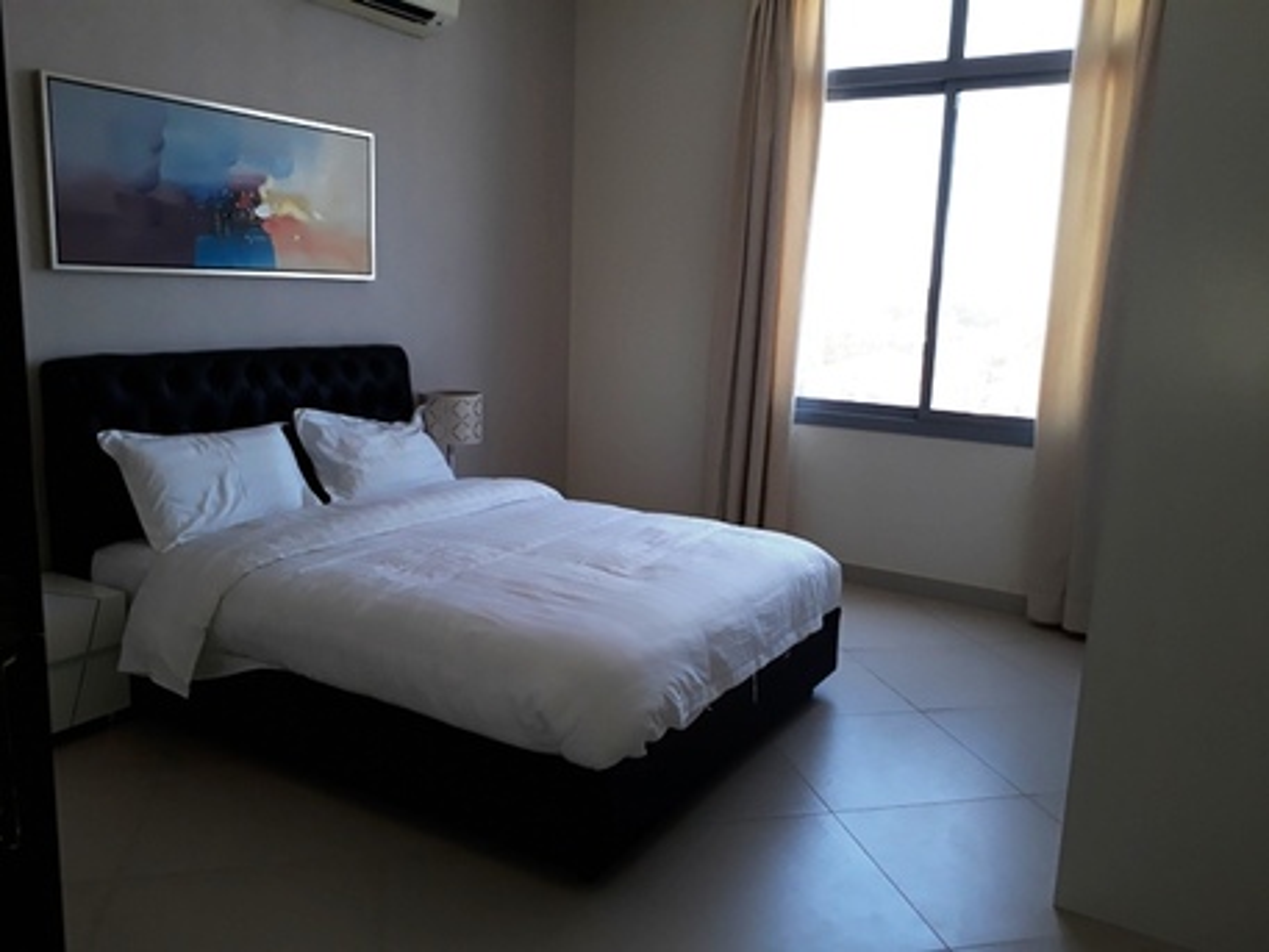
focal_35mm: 27
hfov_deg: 65.3
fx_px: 990
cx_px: 634
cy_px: 476
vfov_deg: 51.4
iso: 50
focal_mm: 3.6
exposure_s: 1/100
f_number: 1.9
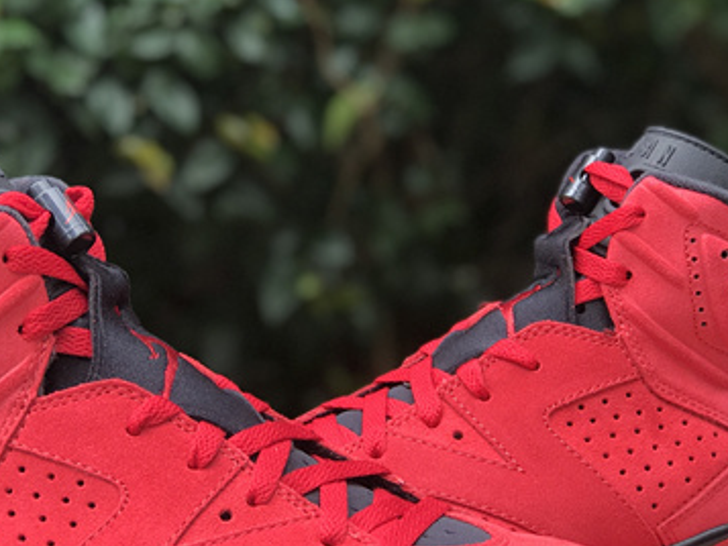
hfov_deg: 16.7
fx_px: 2482
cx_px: 318
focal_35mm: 118
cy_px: 317
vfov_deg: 12.6
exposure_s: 1/100
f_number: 2.8
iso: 25
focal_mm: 6.6
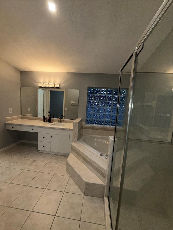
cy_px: 115
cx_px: 86
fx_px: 93
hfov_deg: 85.7
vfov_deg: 102.1
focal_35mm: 14
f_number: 2.2
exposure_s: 1/122
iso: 64
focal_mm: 2.22
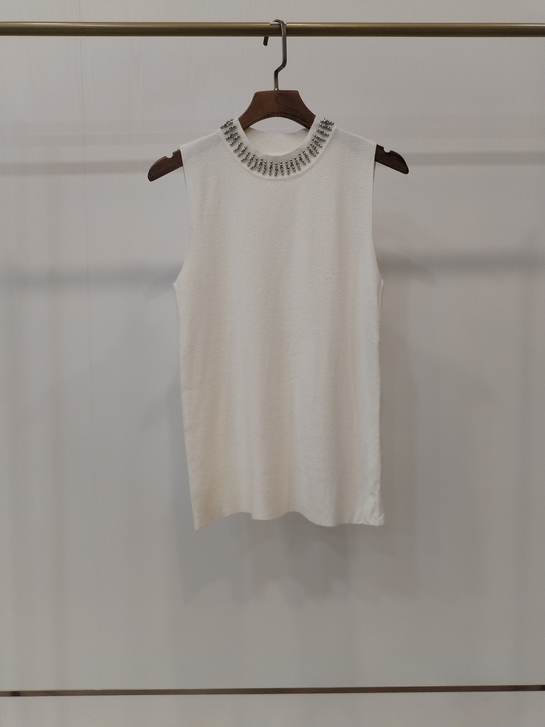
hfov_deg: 48.2
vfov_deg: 61.7
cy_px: 364
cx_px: 272
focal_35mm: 29
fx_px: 609
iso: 172
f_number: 1.8
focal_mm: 4.75
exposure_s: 1/60
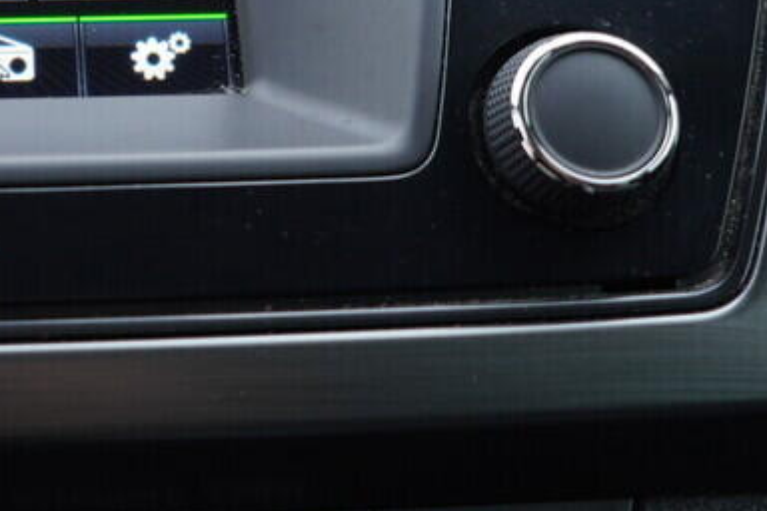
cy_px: 19
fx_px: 2045
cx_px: -144
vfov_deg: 14.1
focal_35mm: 96
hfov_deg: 20.0
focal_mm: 24
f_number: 2.8
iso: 160
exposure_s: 1/40
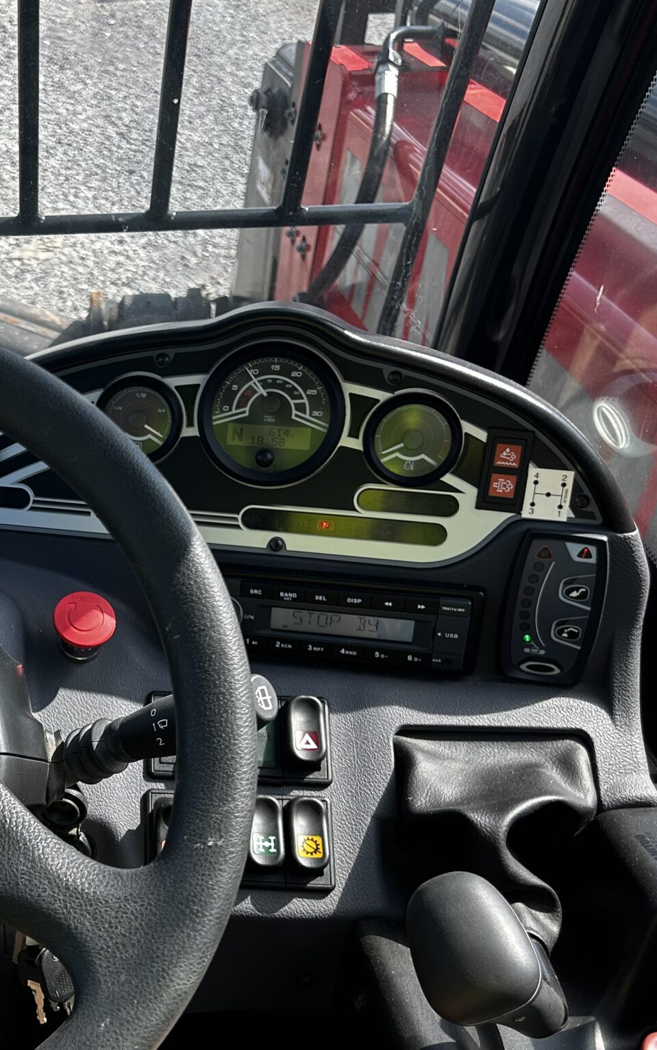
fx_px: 1318
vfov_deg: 43.4
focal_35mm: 46
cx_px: -34
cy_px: 579
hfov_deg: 26.2
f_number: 1.5
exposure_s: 1/743
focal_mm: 5.7
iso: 50
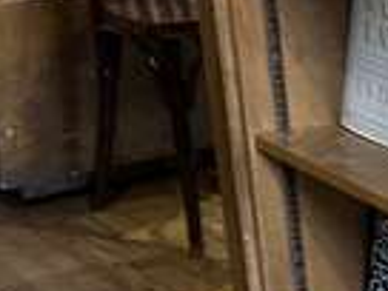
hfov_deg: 11.4
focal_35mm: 141
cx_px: 953
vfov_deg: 10.5
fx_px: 1580
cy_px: 137
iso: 400
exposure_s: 1/60
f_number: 1.78
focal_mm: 6.86
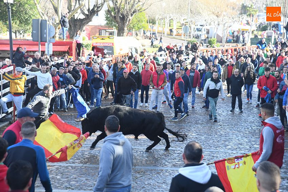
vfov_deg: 16.1
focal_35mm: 85
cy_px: 96
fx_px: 680
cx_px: 144
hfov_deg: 23.9
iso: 500
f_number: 5.6
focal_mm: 85
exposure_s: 1/320
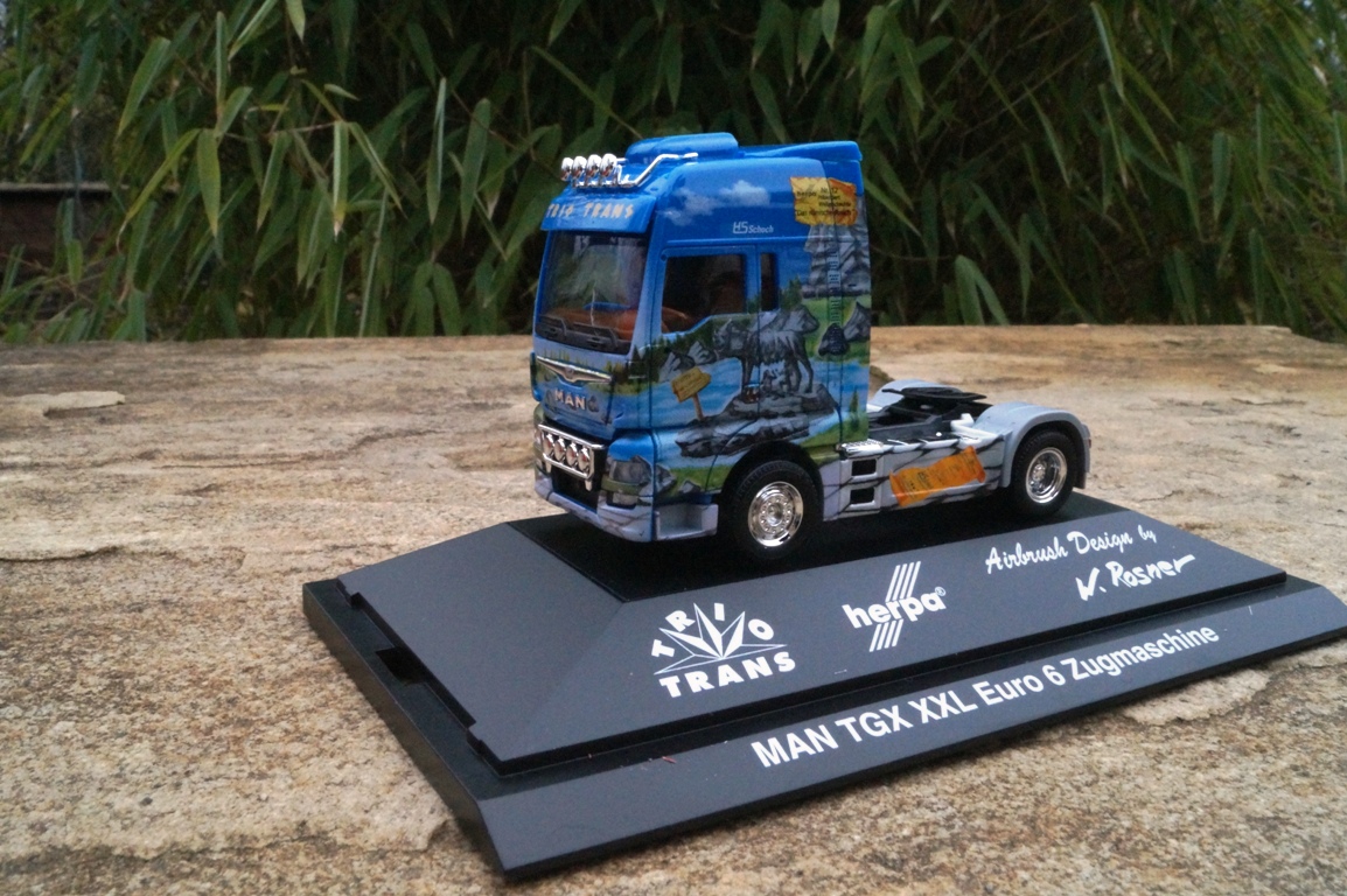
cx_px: 674
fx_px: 1234
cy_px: 448
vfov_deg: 39.9
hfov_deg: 57.3
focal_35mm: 33
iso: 2500
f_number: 25
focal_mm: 22
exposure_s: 1/60
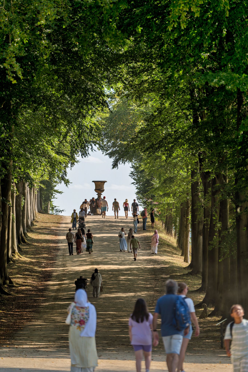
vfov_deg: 7.4
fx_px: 2872
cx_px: 124
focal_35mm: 278
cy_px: 186
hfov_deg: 4.9
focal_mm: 277.9
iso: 160
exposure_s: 1/320
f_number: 6.3
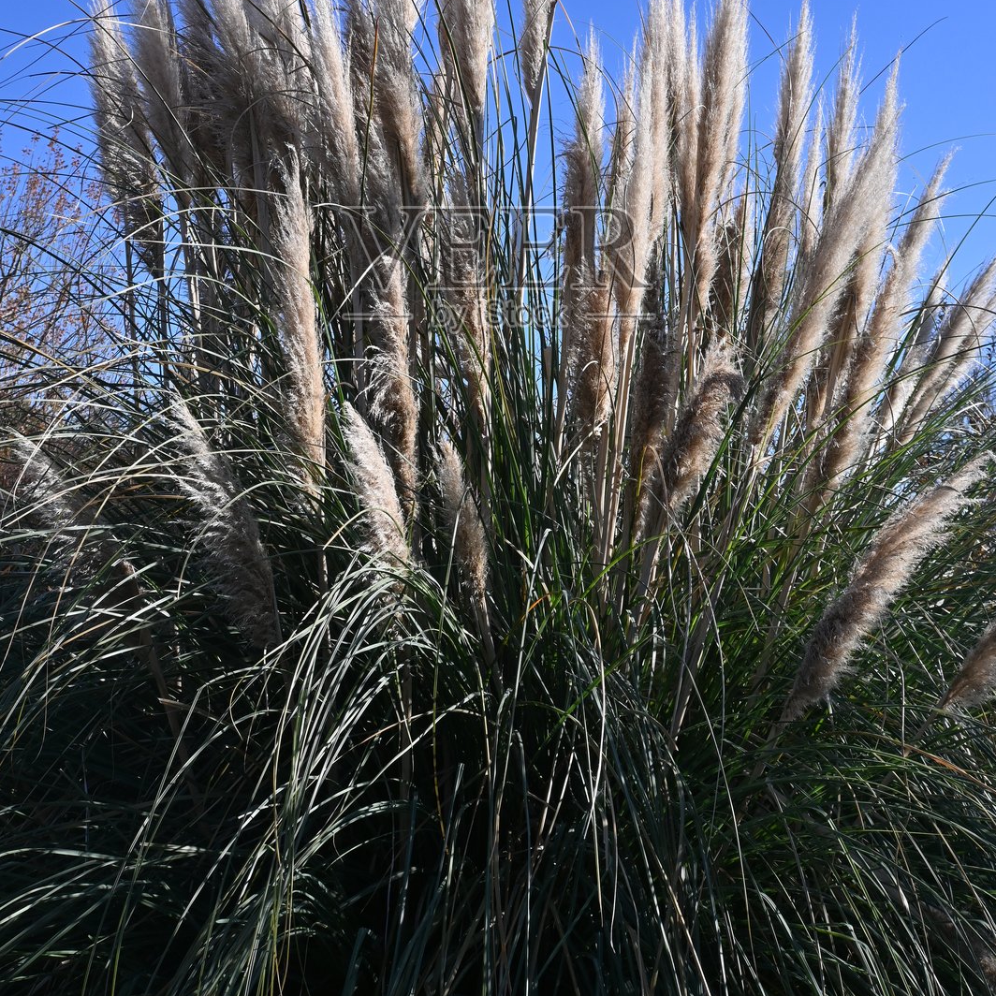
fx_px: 1497
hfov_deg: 36.8
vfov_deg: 36.1
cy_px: 271
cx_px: 498
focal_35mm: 46
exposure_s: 1/640
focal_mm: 24
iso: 200
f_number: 9
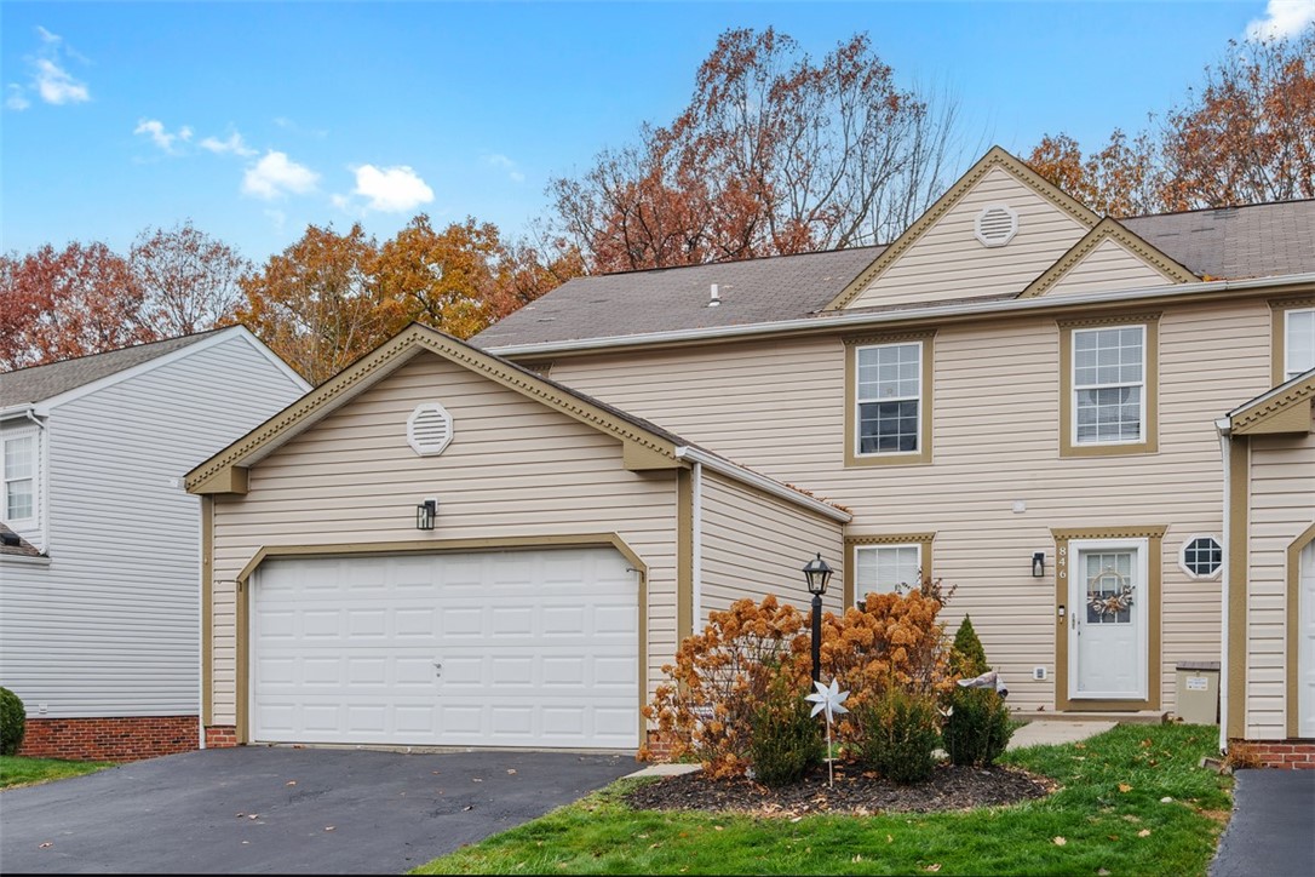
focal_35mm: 39
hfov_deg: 49.6
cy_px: 438
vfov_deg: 34.2
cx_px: 658
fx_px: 1424
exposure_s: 1/160
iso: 400
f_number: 8
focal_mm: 26
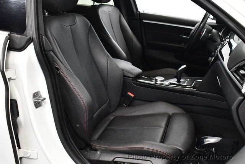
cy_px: 82
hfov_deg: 53.1
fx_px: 245
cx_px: 122
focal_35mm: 36
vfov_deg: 37.0
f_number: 3.5
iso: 2500
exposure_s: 1/125
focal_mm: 18
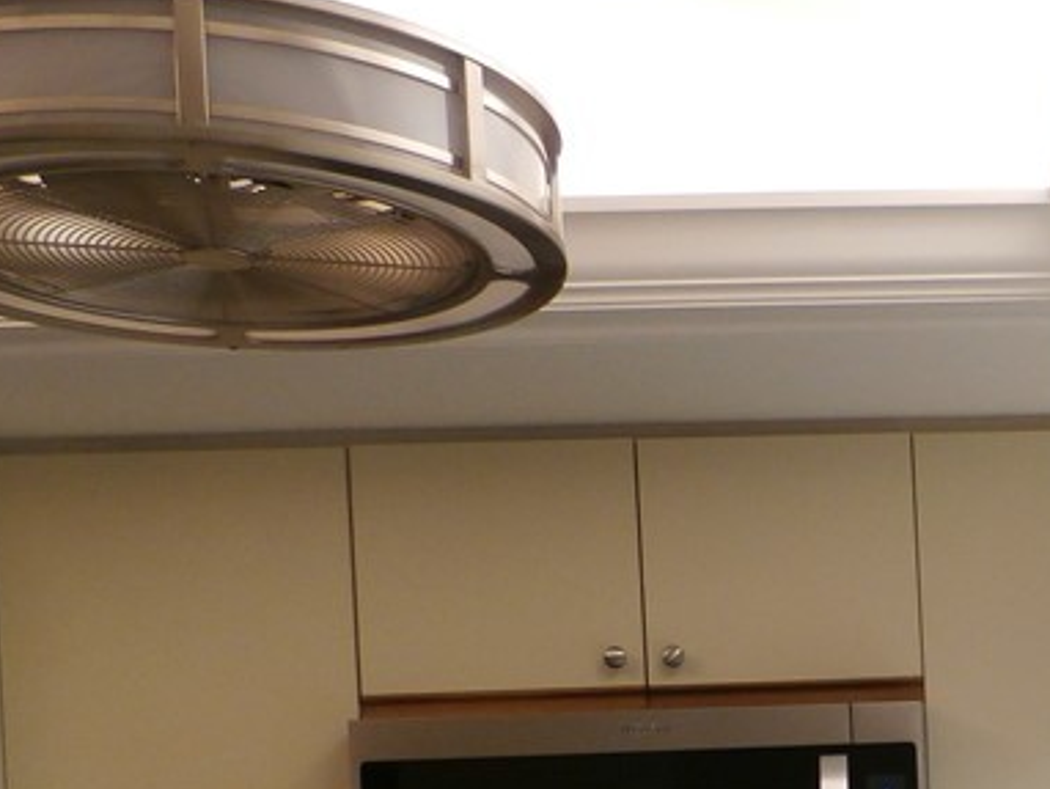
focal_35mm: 67
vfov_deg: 20.8
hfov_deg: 26.8
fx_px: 2034
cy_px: 888
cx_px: 1124
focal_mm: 4.5
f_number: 3
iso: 200
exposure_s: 1/50
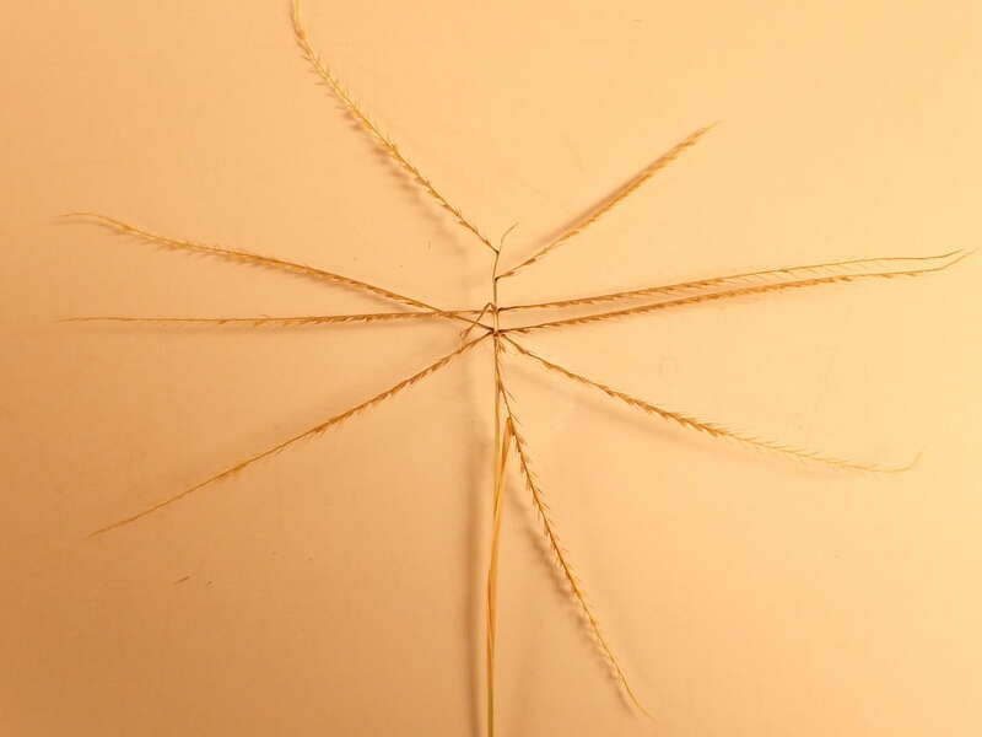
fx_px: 851
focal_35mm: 30
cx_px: 491
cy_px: 368
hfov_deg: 60.0
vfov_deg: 46.8
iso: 800
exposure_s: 1/100
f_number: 3.2
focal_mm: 5.4
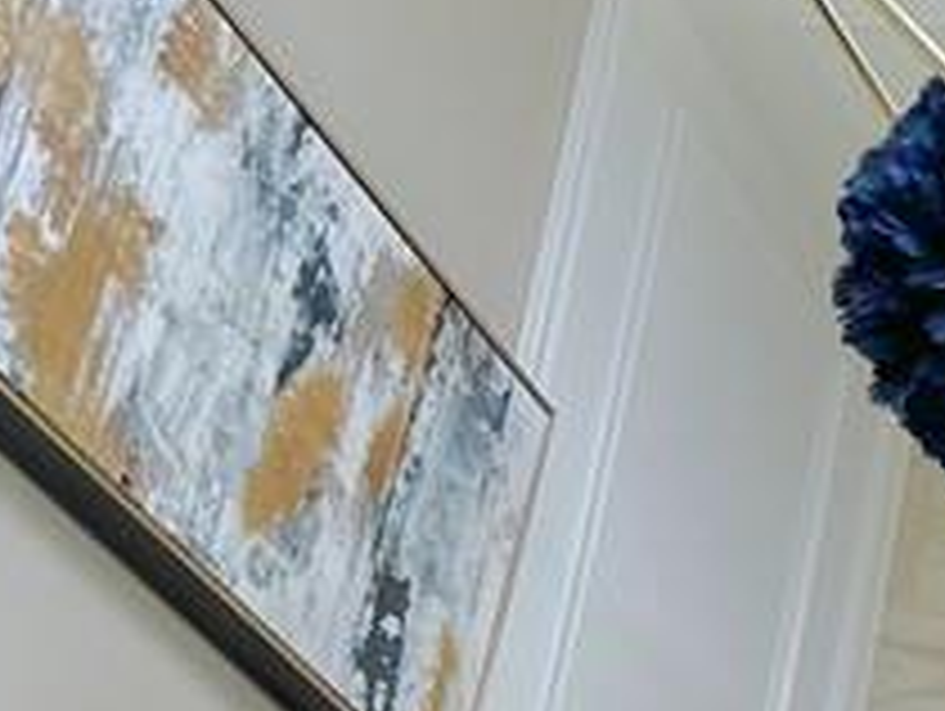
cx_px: 2097
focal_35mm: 117
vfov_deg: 11.9
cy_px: 1188
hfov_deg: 13.4
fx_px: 3198
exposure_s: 1/159
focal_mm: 6.86
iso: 64
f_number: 1.78
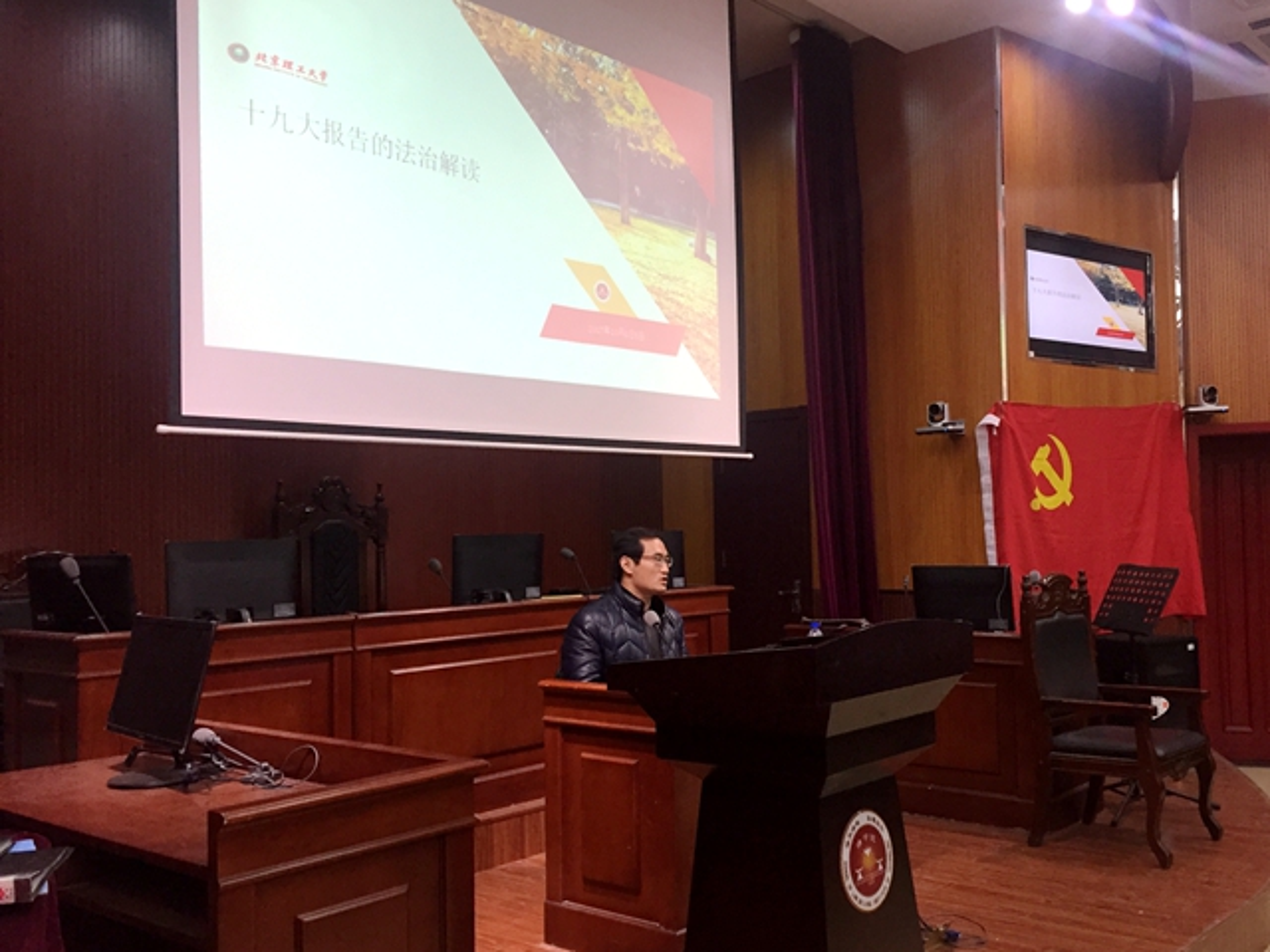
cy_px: 476
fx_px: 1064
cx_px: 635
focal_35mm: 29
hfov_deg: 61.7
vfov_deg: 48.2
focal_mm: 4.15
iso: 80
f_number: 2.2
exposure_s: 1/33
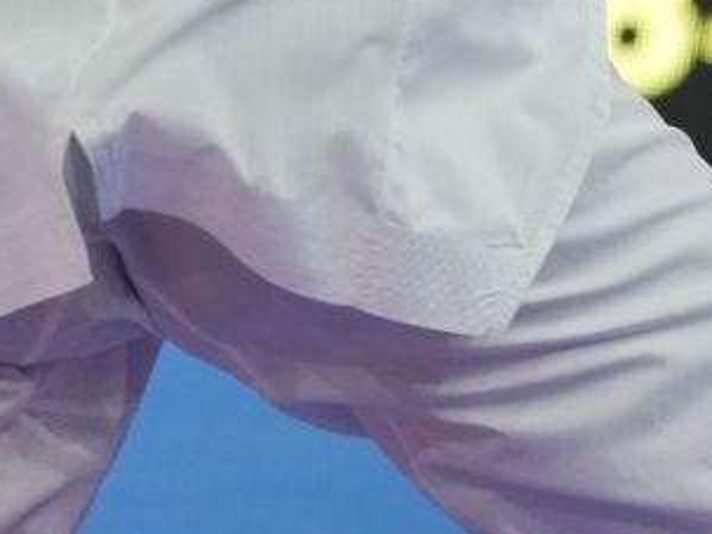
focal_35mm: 823
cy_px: -656
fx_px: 16921
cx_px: -280
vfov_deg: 1.8
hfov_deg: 2.4
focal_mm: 144
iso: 1600
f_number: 2.8
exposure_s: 1/1000
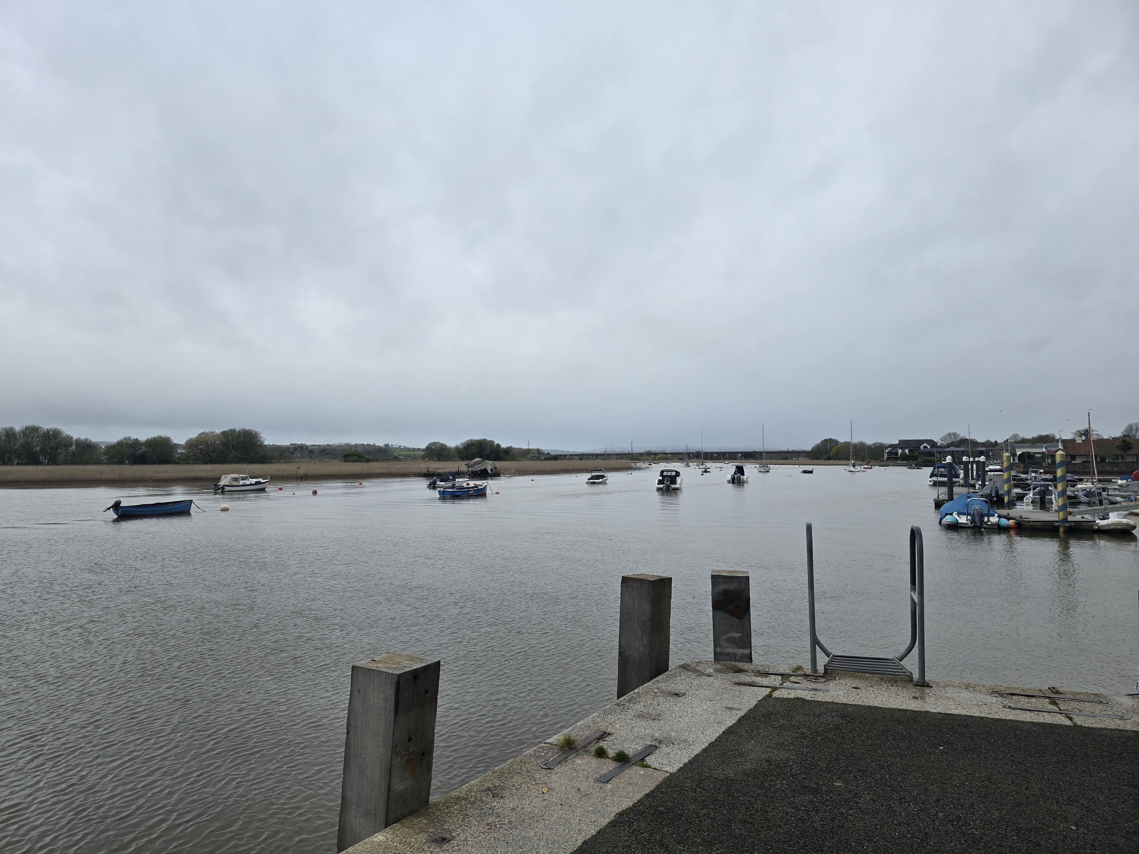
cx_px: 570
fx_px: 757
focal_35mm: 23
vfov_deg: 58.9
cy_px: 427
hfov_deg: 73.9
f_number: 1.7
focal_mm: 6.3
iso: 12
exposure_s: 1/659
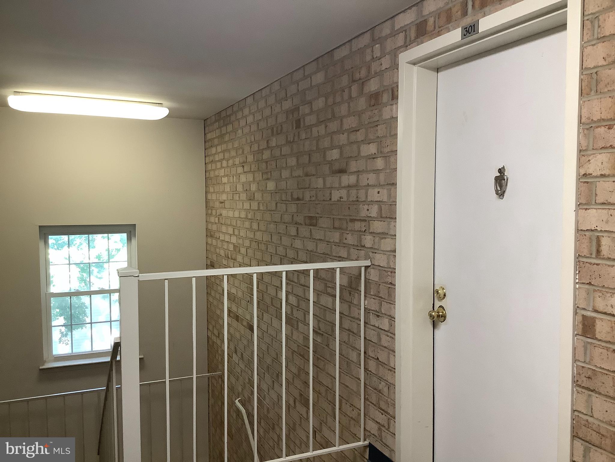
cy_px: 231
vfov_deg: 45.4
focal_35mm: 31
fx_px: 551
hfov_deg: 58.4
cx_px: 308
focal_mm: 3.3
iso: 160
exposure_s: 1/60
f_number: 2.4
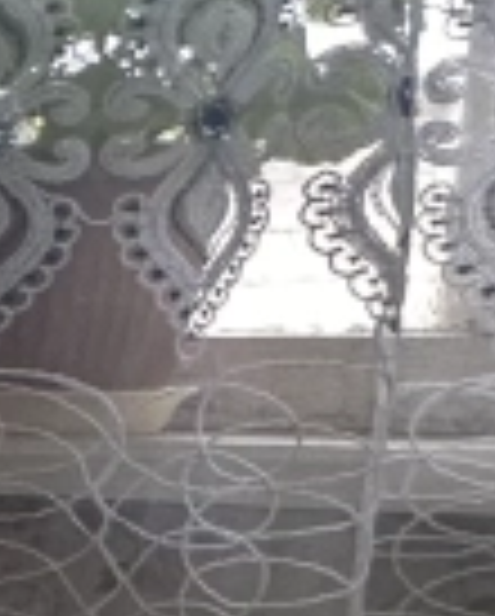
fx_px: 2284
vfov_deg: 15.2
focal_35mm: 125
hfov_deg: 7.3
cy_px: 573
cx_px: -1678
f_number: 2.2
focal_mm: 2.22
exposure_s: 1/99
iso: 100
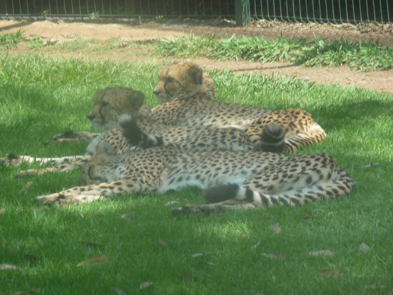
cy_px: 148
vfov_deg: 5.3
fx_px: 3179
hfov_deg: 7.1
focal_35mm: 280
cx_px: 196
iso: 100
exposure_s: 1/160
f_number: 4.9
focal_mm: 47
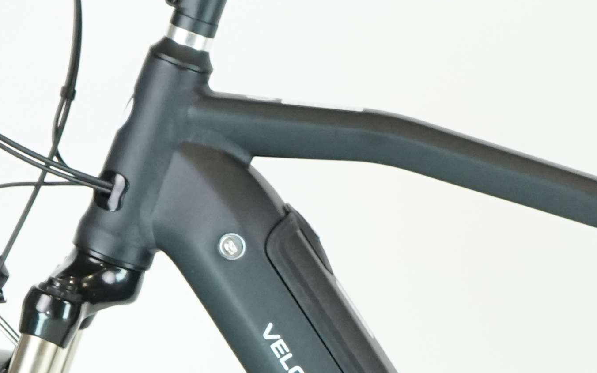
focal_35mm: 285
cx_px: 634
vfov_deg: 4.6
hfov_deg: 7.3
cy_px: 496
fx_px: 4637
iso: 2000
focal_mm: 63
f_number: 5.6
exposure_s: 1/200
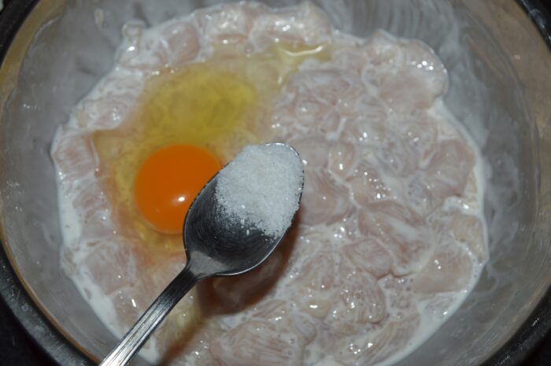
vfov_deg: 34.1
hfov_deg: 49.6
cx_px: 276
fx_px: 596
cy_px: 183
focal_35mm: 39
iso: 100
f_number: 8
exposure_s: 1/60
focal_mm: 26
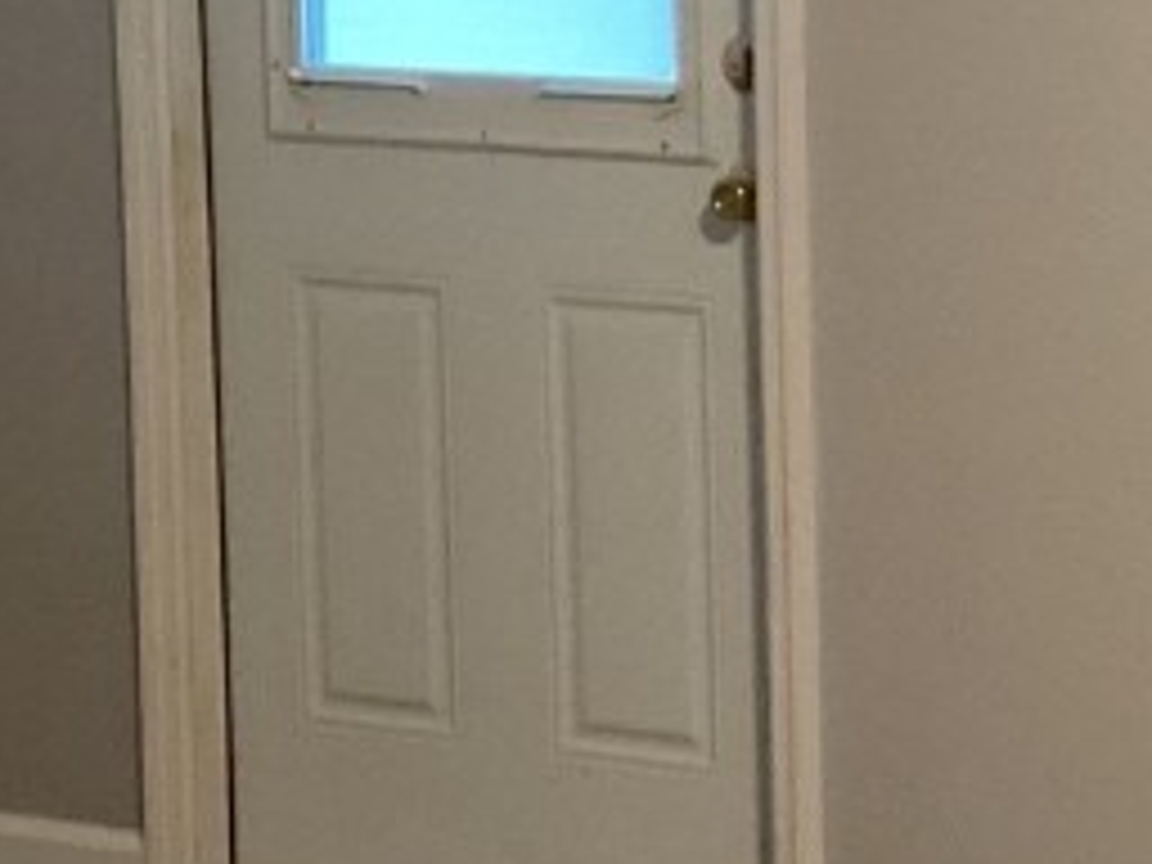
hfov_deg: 15.7
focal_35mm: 124
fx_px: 4127
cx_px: 1080
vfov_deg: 11.9
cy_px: 58
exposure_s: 1/40
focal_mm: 3.3
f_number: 2.4
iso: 400
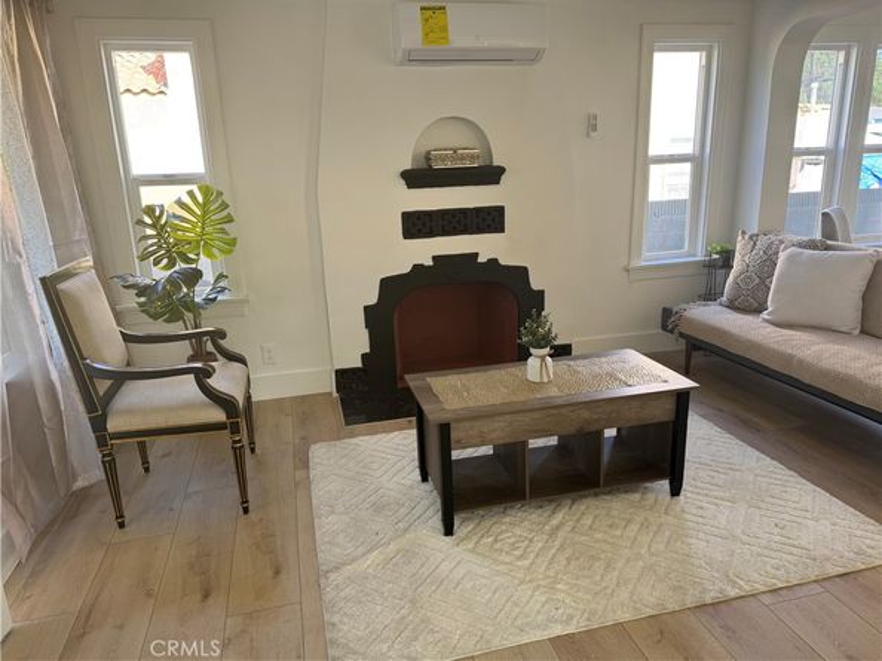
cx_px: 441
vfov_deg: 56.8
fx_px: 611
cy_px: 330
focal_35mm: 24
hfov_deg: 71.6
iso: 80
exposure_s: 1/121
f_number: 1.78
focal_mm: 6.76
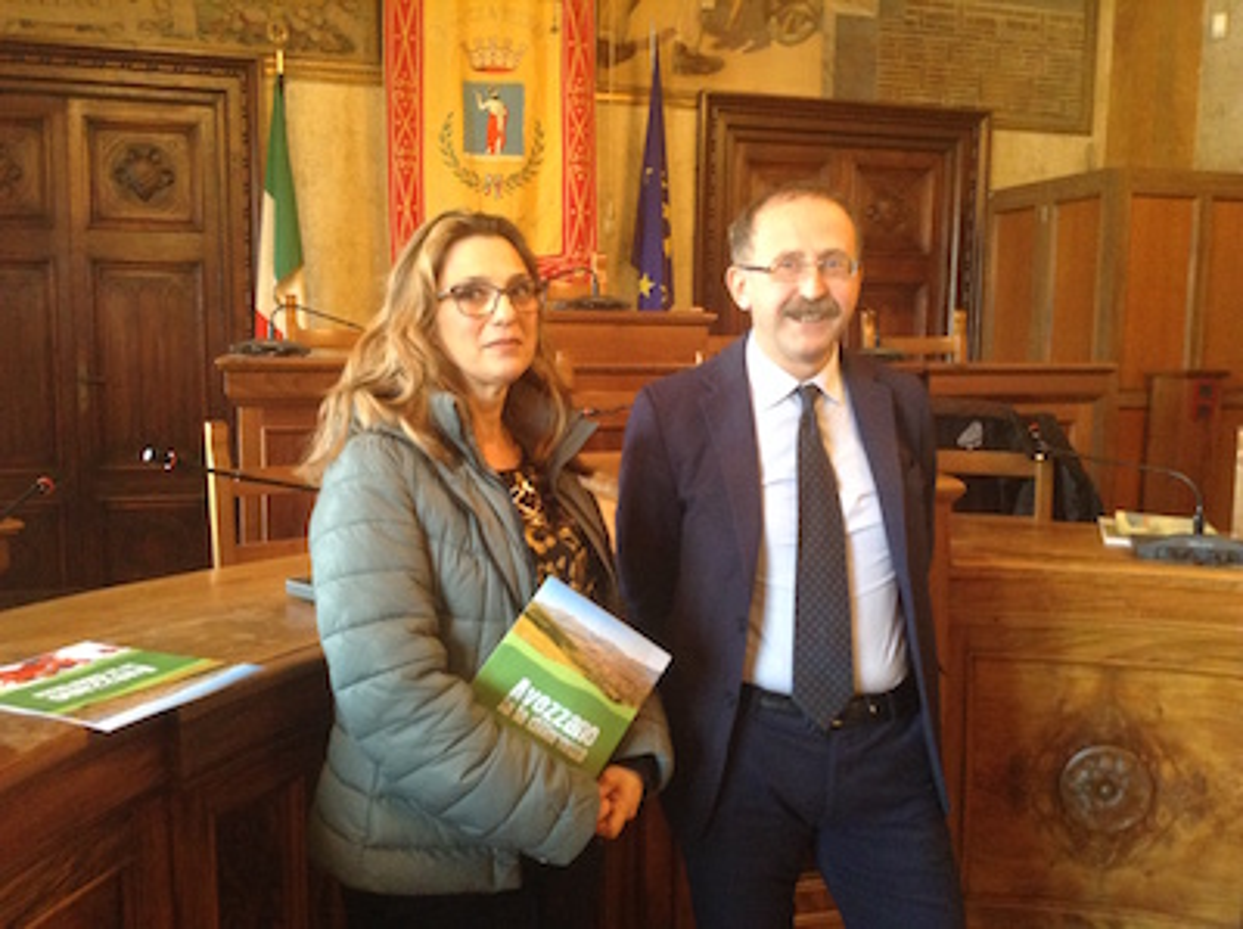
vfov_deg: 42.9
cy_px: 464
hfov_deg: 55.4
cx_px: 622
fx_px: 1184
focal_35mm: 33
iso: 200
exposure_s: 1/24
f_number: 2.4
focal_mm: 3.3
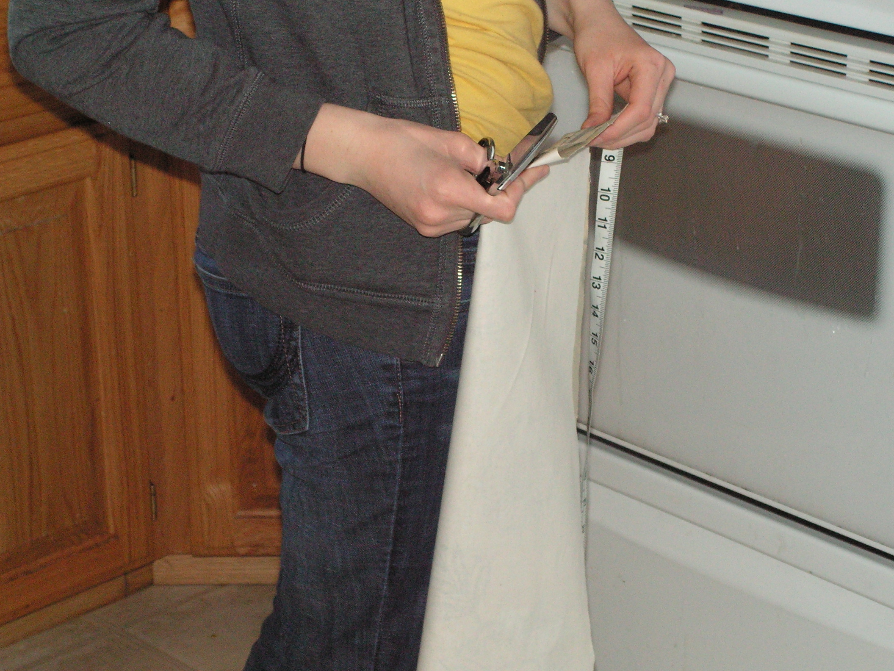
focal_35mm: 97
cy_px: 339
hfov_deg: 20.2
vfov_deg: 15.2
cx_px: 431
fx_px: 2506
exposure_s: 1/80
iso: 160
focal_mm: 13.4
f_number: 3.3
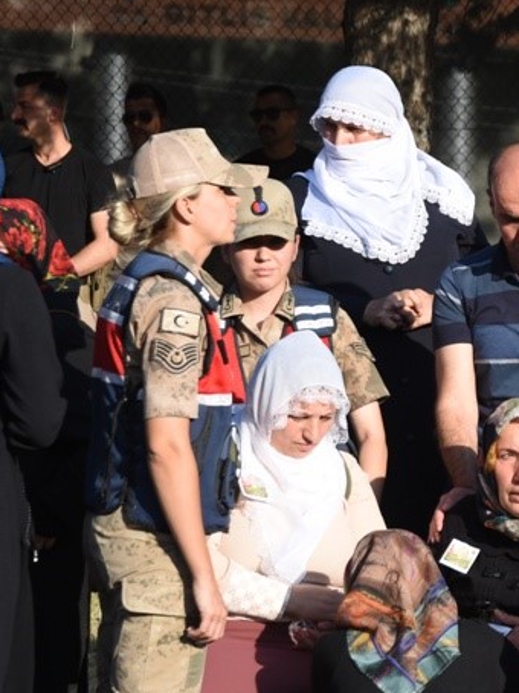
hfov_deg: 6.1
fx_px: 4884
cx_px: 606
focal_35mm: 244
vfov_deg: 8.1
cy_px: 440
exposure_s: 1/320
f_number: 5.3
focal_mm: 75
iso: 100
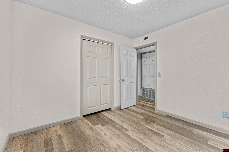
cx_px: 114
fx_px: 95
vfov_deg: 77.3
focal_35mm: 15
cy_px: 76
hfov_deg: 100.4
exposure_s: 1.3
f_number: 9
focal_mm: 10
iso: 200
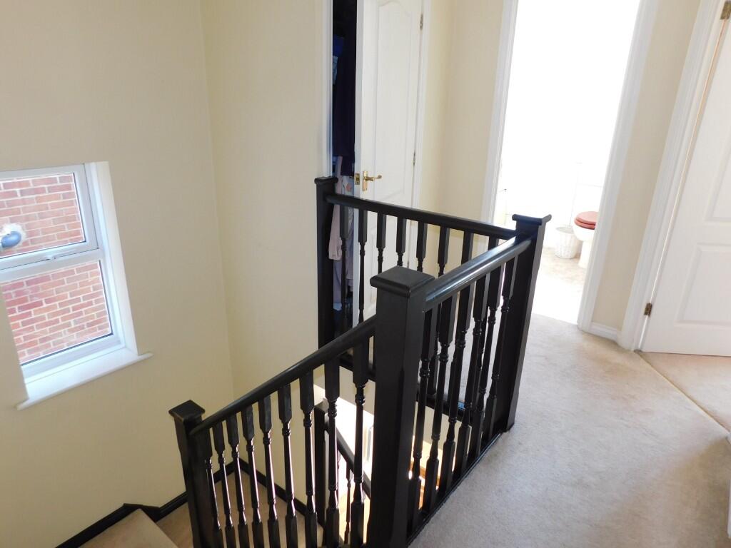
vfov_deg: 58.9
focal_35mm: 23
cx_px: 366
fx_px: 486
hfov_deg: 73.9
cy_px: 274
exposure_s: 1/30
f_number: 3
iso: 125
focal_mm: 4
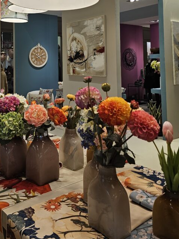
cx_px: 63
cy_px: 56
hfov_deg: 38.3
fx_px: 255
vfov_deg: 48.0
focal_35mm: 37
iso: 32
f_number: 1.7
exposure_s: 1/61
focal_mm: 6.3
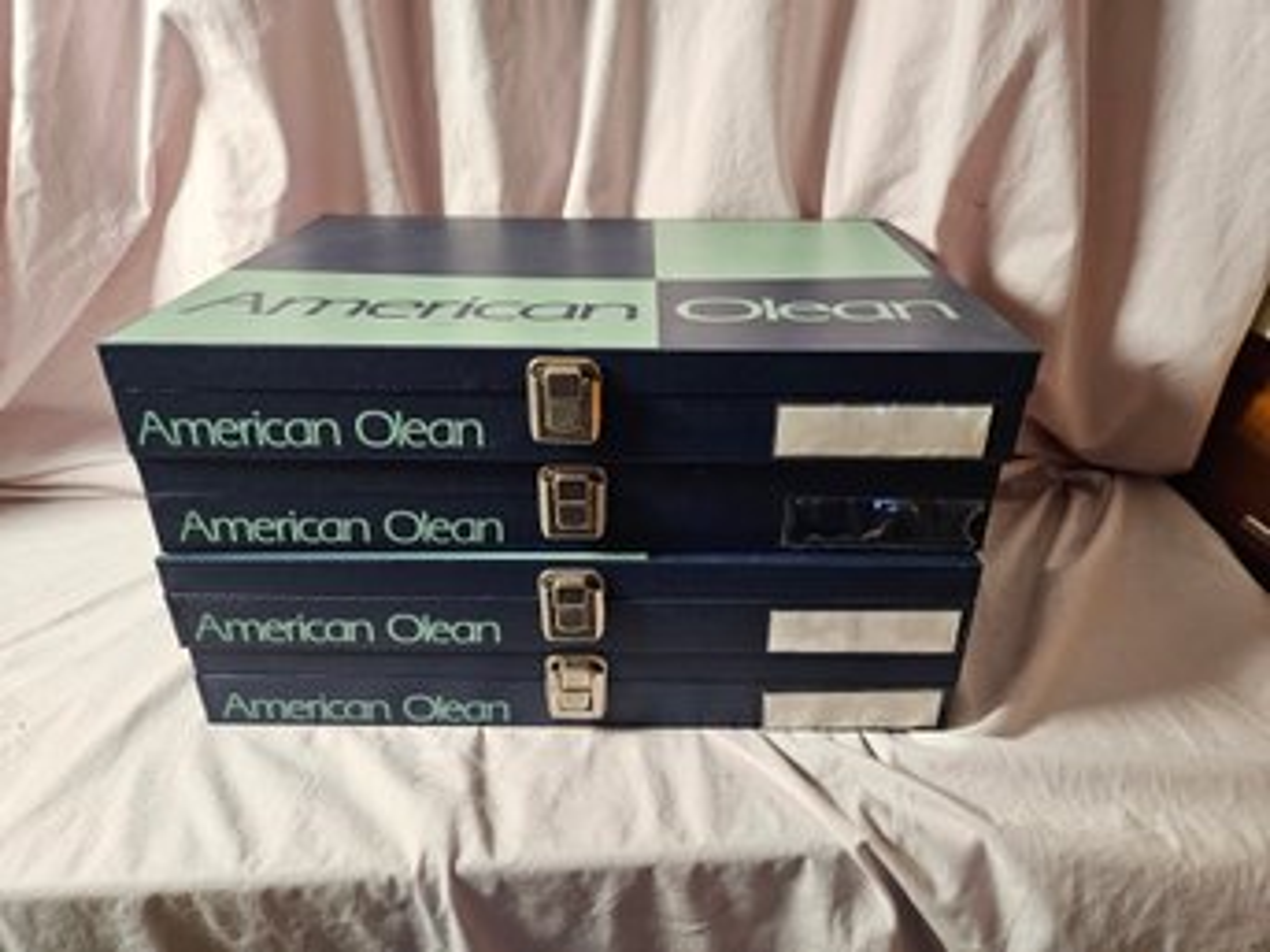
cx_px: 635
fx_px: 844
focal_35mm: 23
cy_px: 476
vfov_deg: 58.8
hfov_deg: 73.9
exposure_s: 1/120
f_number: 1.8
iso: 250
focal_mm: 5.4
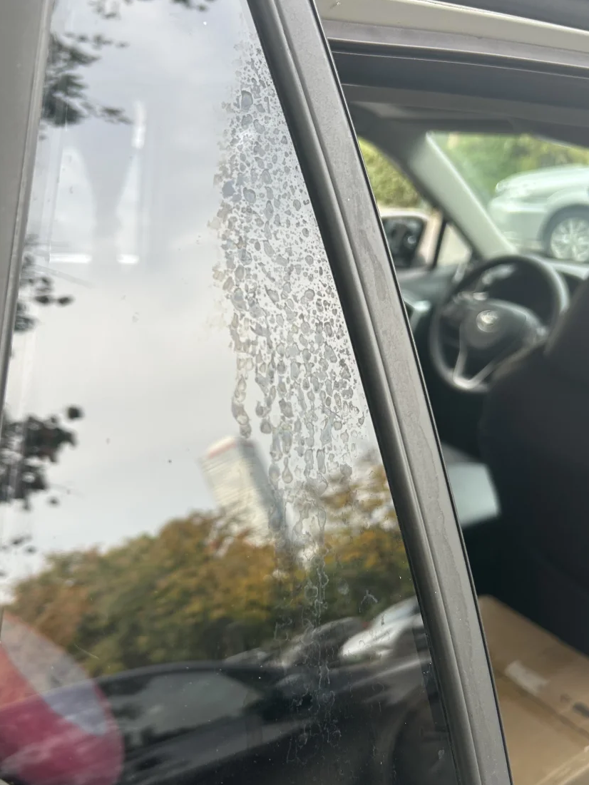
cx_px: 293
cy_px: 468
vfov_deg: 53.6
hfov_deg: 41.8
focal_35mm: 34
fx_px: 771
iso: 40
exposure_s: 1/280
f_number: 1.5
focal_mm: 5.7
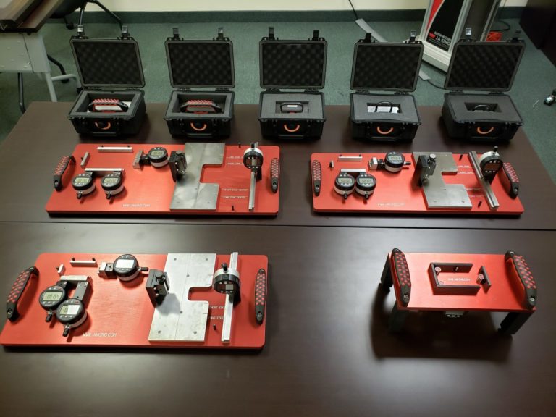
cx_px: 278
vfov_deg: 53.1
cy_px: 208
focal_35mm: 26
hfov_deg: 67.3
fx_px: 418
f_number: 2.4
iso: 250
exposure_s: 1/40
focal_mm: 4.3
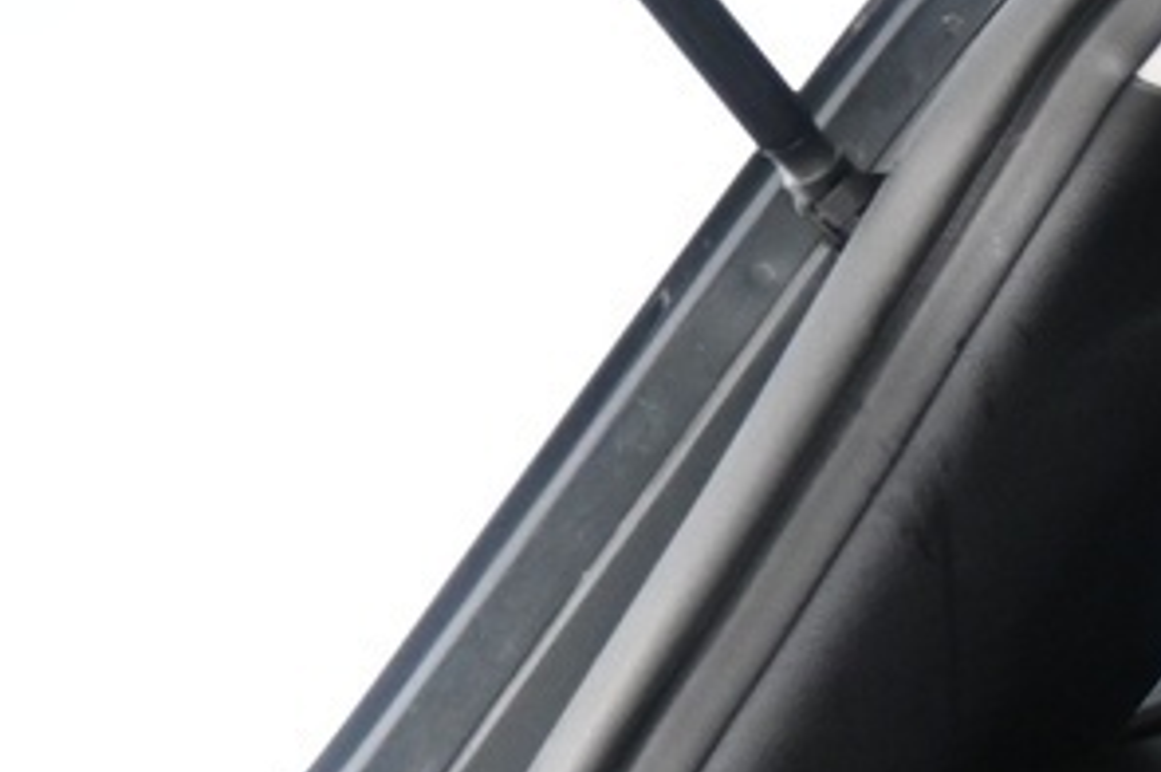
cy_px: 1847
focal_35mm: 132
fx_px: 4252
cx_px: 2853
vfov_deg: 9.3
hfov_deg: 12.2
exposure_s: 1/25
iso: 1400
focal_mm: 16
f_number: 3.5
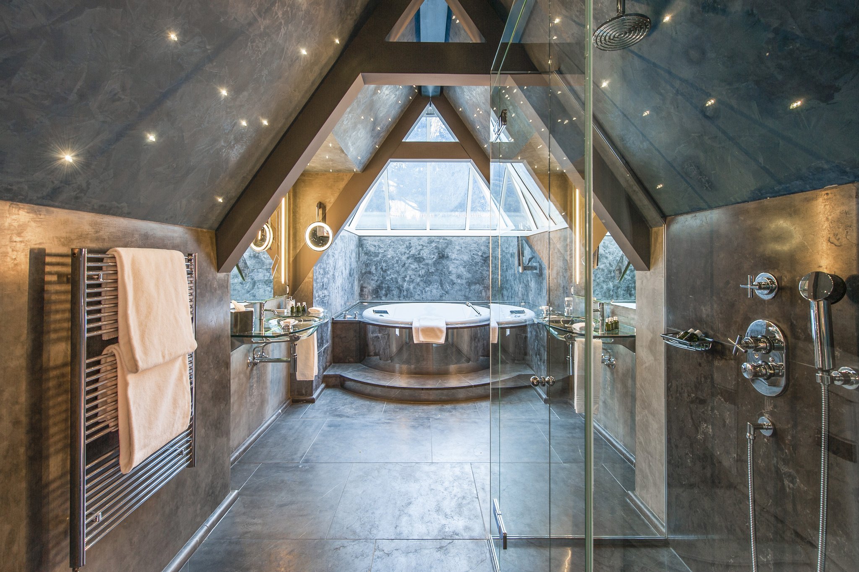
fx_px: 358
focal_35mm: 15
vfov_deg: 77.3
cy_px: 286
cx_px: 430
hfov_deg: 100.4
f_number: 7.1
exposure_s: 1/2.5
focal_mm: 15
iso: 200
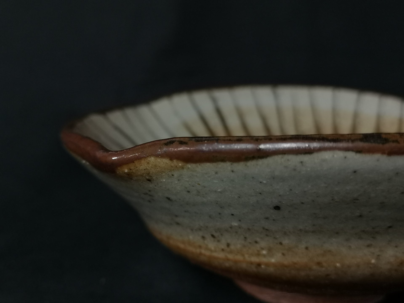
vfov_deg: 39.7
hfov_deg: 51.4
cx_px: 202
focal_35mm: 36
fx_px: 420
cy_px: 152
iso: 160
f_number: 1.8
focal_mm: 3.95
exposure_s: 1/45
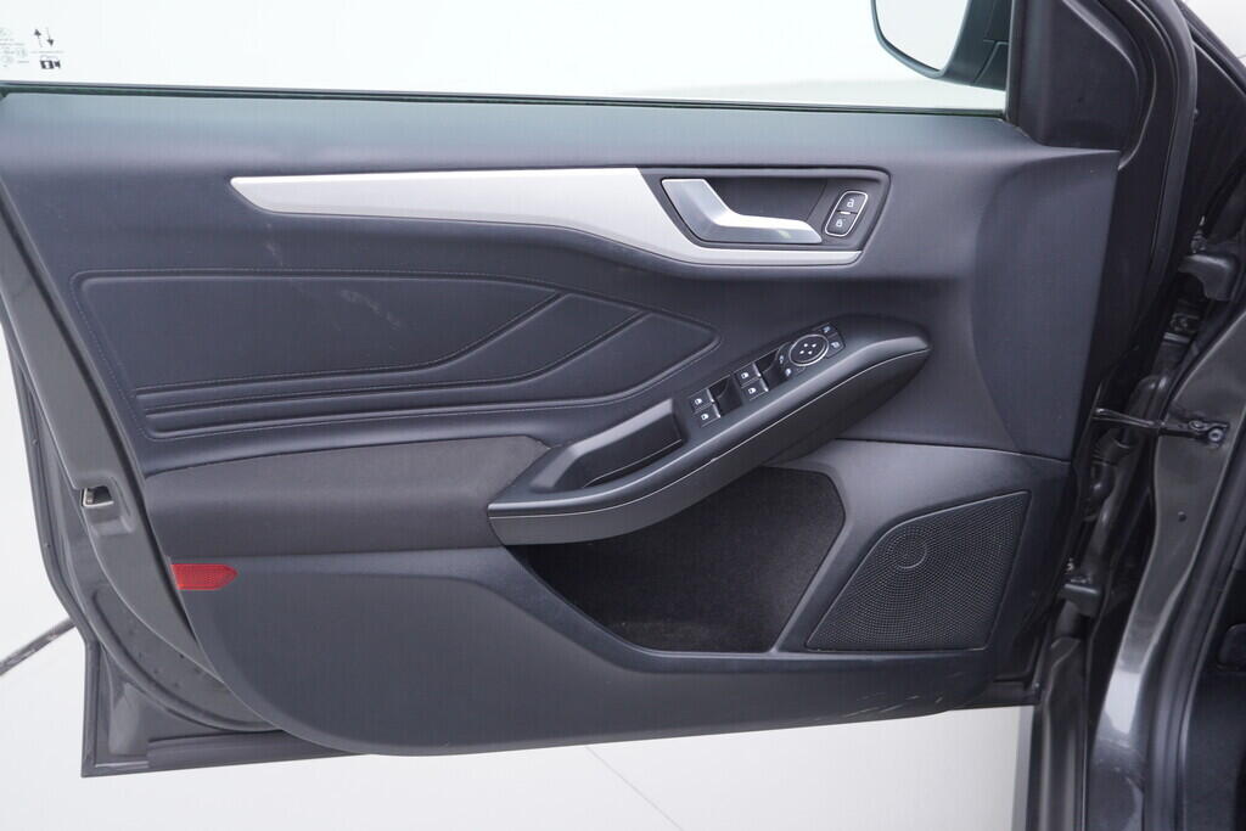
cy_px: 416
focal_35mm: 36
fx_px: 1246
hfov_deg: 53.1
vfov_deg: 36.9
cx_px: 623
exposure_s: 1/40
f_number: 2.8
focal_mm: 24
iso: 125
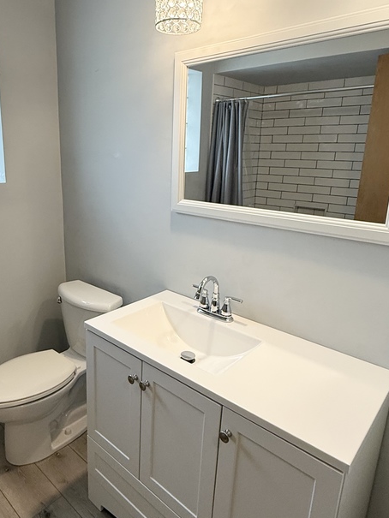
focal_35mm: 25
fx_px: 374
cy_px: 243
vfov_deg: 69.3
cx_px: 150
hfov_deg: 54.4
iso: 200
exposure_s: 1/120
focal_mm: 2.22
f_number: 2.2
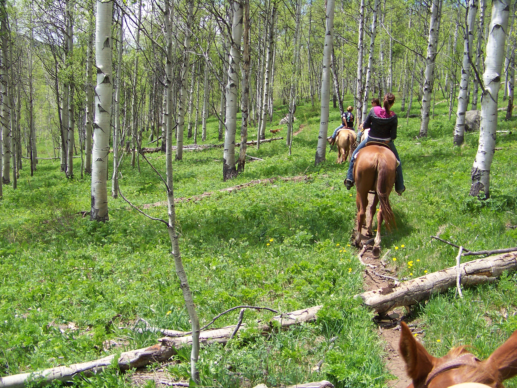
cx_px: 258
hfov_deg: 51.4
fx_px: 538
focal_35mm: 36
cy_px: 194
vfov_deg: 39.7
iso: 68
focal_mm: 5.85
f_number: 2.8
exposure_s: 1/500
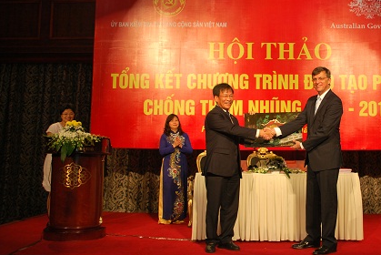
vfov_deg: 31.2
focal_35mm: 43
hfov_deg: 44.3
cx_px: 271
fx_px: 455
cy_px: 115
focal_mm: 20
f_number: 3.8
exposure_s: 1/40
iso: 200
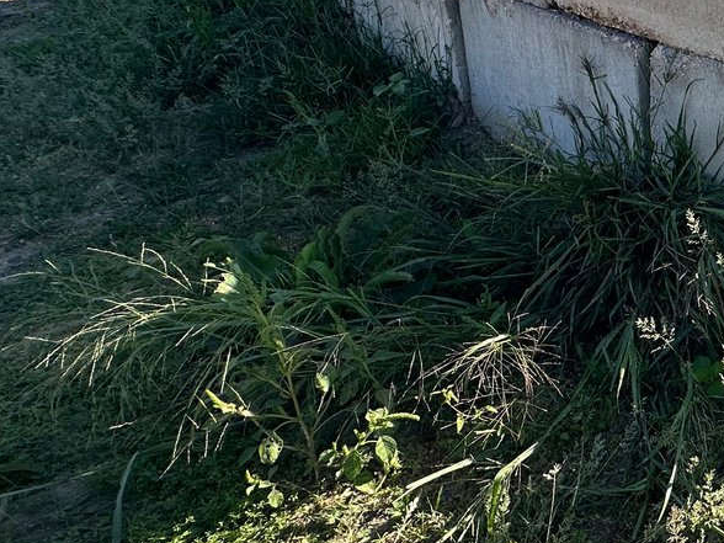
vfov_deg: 38.3
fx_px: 753
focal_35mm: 36
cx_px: 891
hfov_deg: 37.3
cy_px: 115
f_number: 2.2
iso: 40
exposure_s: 1/882
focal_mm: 2.22
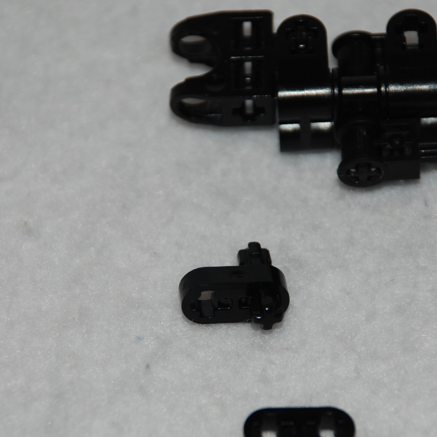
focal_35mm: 310
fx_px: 4424
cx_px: 253
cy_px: 234
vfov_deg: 5.7
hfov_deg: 5.7
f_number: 5.6
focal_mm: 135
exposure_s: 1/60
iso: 100
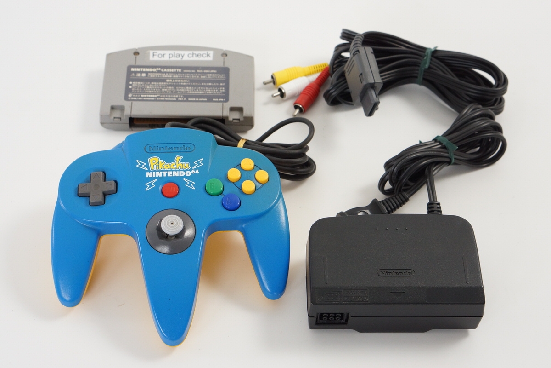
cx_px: 276
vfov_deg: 18.2
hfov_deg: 27.0
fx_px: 1148
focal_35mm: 75
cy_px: 184
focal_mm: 50
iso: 800
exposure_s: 1/80
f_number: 6.3
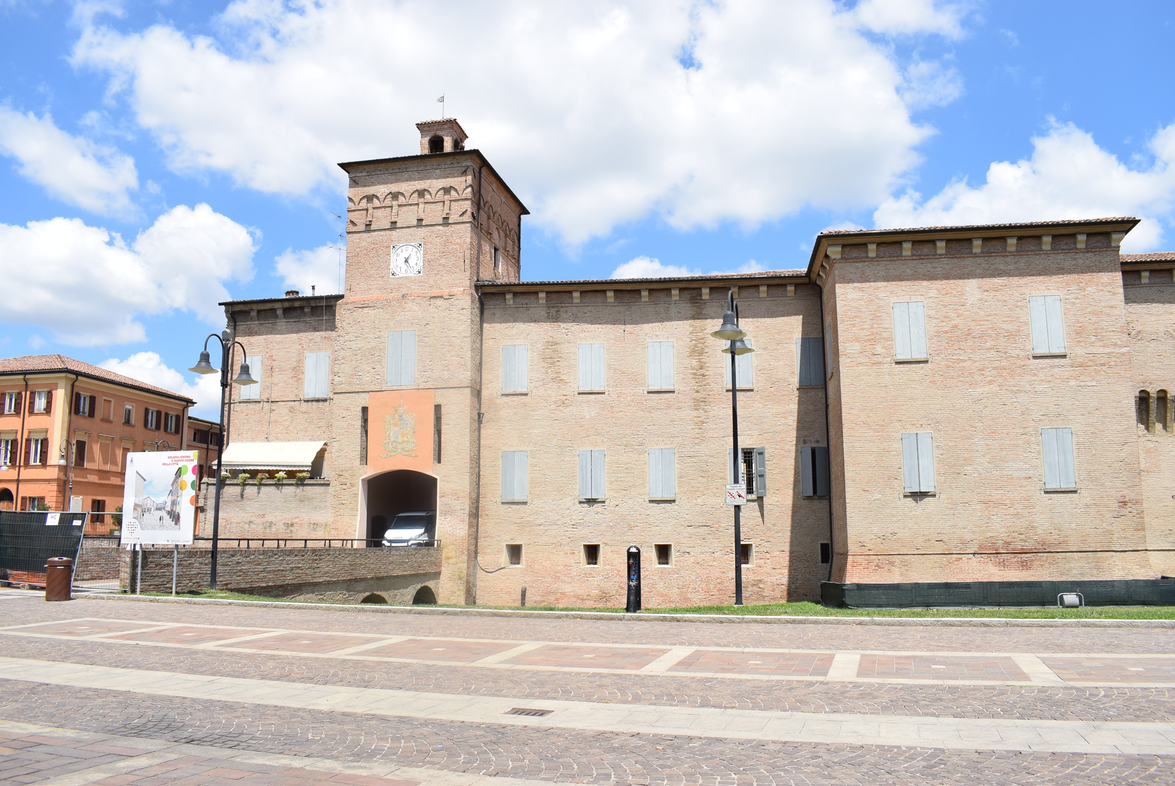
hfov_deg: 67.3
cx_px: 588
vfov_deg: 48.0
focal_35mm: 27
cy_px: 393
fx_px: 882
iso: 200
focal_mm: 18
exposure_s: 1/400
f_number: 10
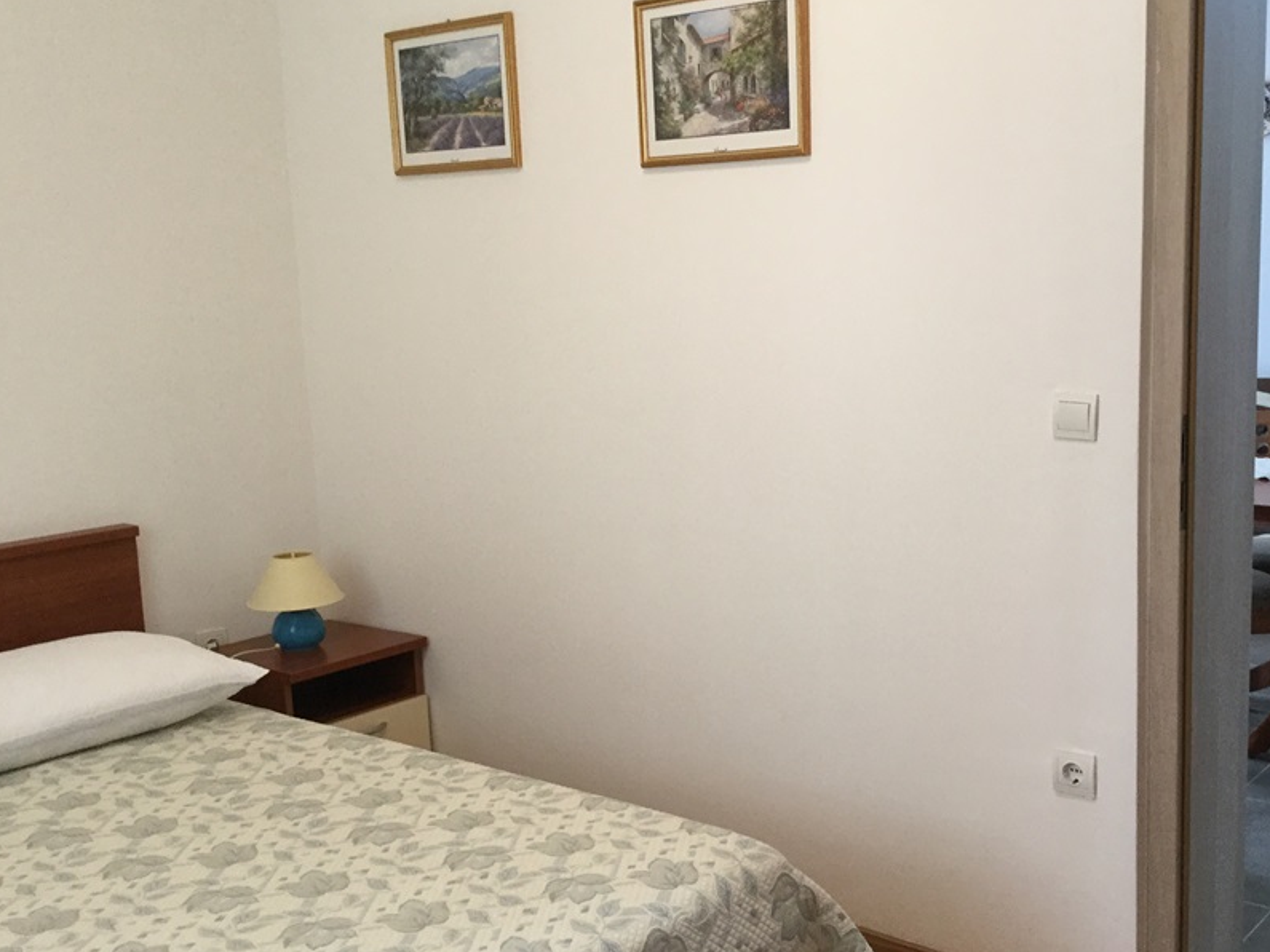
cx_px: 756
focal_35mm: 39
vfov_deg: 36.8
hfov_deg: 47.6
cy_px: 492
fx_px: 1431
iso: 160
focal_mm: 3.3
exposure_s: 1/33
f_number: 2.4
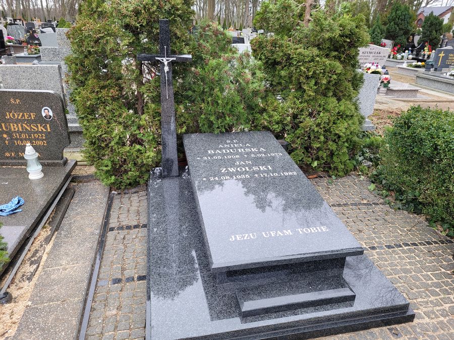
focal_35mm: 26
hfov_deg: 67.3
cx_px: 227
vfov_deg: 53.1
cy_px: 170
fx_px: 341
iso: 80
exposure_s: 1/100
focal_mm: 5.4
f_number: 1.8
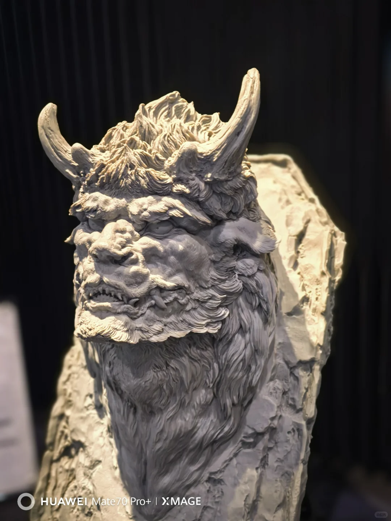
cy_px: 260
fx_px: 723
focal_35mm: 48
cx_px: 196
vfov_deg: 39.7
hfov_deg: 30.3
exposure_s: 1/60
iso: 250
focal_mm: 6.98
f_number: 2
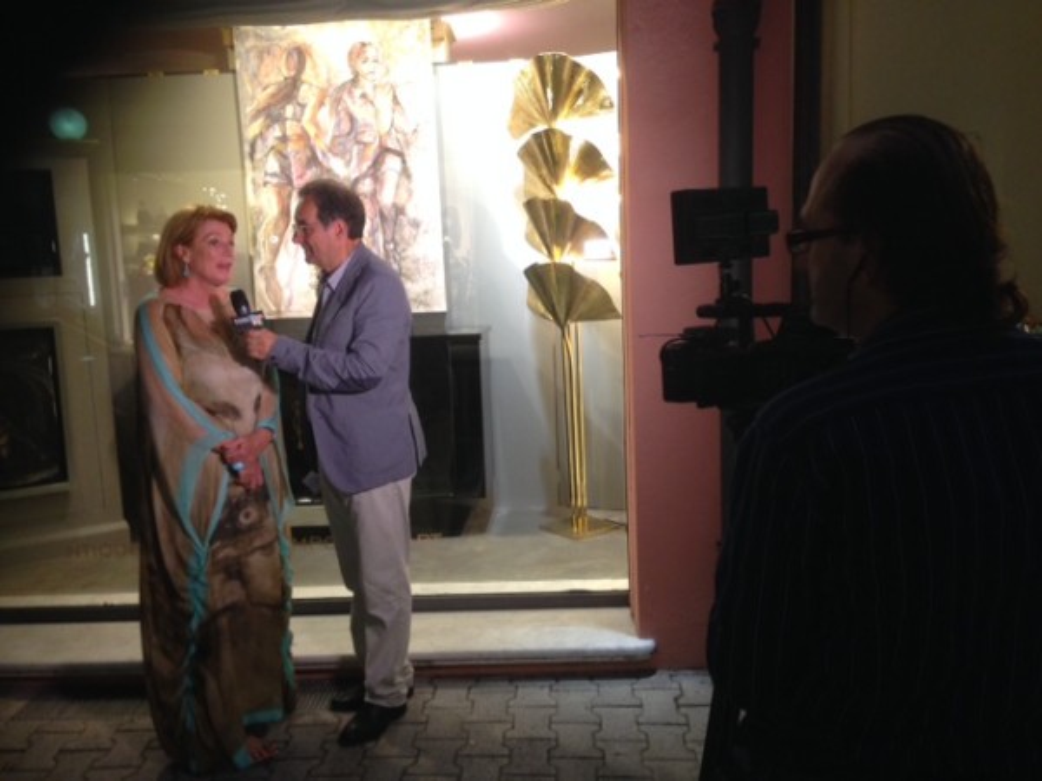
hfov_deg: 55.4
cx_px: 521
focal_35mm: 33
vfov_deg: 42.9
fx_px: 993
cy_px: 390
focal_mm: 4.12
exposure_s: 1/20
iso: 125
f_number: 2.4
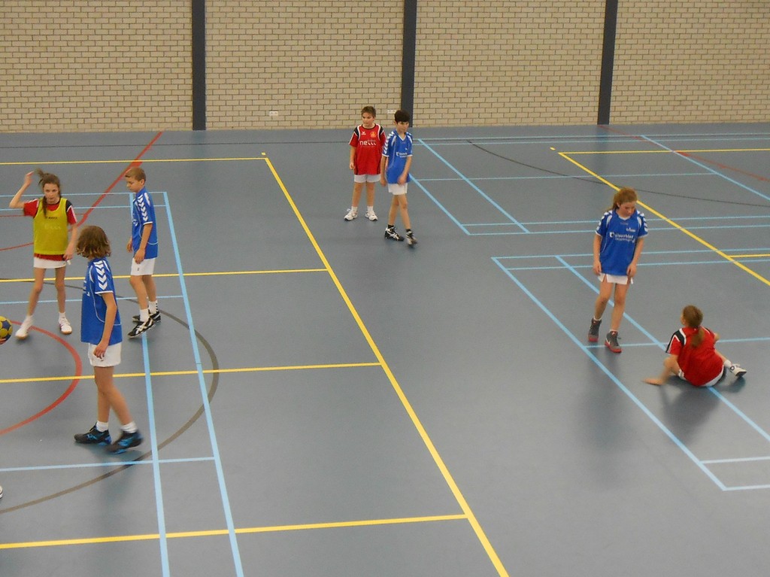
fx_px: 845
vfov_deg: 37.7
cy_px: 288
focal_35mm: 38
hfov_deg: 49.0
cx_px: 385
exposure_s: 1/30
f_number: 4.2
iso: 250
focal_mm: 6.8
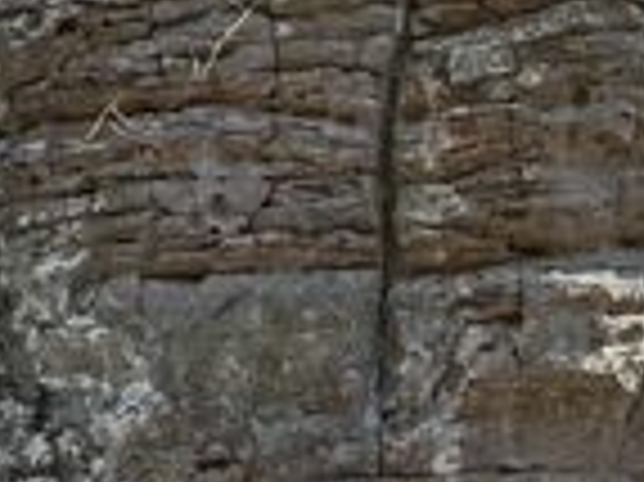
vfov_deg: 21.9
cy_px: 203
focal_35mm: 67
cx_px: 585
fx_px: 1245
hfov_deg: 27.9
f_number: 1.78
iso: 80
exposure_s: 1/602
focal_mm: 6.76
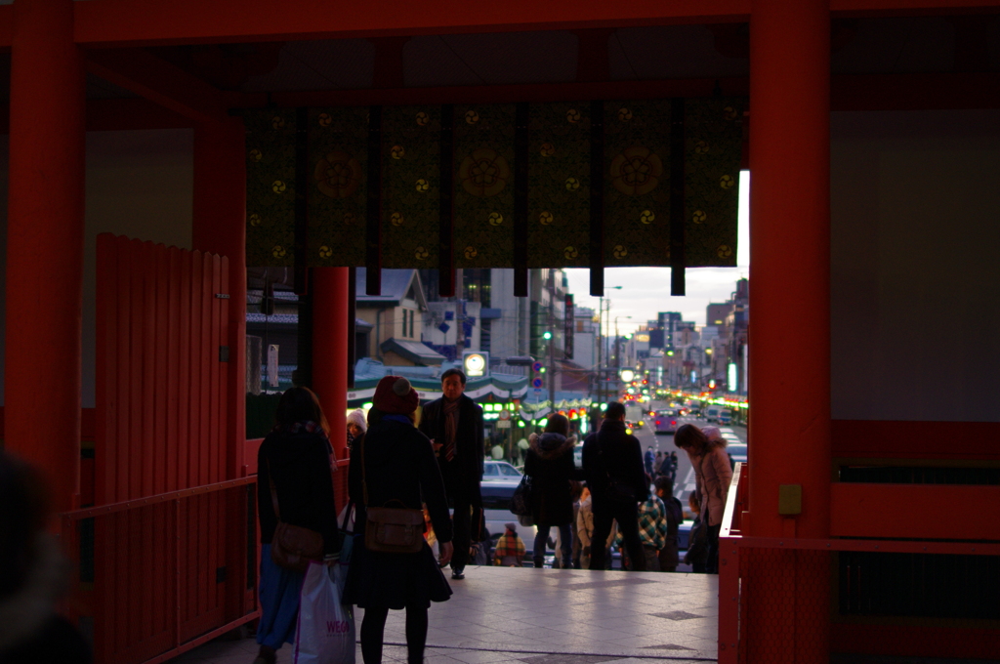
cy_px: 332
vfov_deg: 29.2
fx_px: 1276
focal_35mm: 46
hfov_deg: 42.8
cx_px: 500
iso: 400
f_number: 2
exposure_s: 1/60
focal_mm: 31
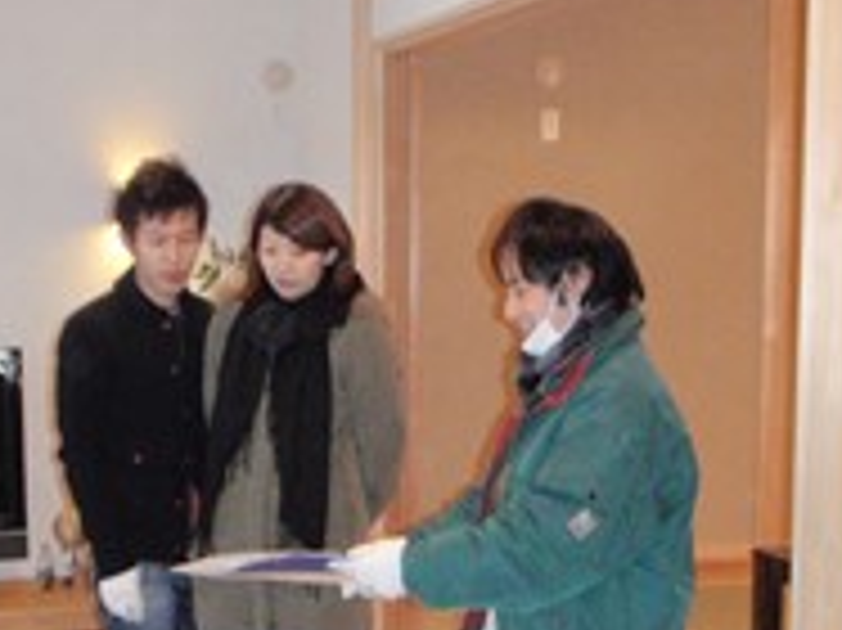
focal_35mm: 67
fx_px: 1629
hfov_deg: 28.9
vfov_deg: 21.7
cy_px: 464
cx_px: 351
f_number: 3.5
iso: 320
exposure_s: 1/30
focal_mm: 5
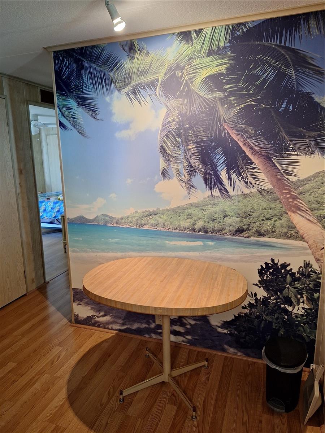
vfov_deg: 73.9
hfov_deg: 58.9
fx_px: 288
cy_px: 216
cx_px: 162
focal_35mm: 23
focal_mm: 5.54
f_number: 1.8
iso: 250
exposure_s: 1/30
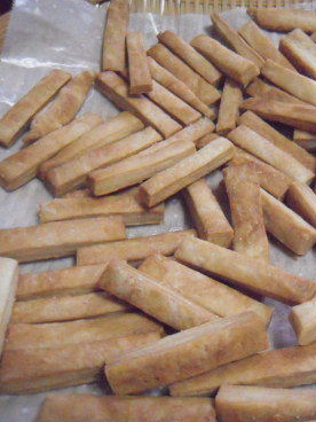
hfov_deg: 36.5
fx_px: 463
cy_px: 208
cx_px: 250
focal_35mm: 38
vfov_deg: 49.0
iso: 3200
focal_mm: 5
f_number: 2.7
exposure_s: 1/320
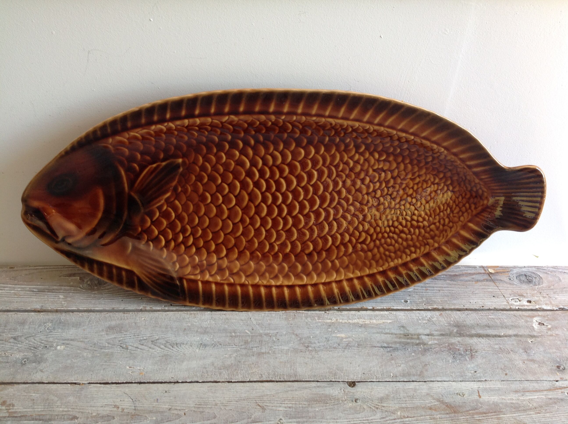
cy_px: 212
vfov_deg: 40.6
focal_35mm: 35
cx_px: 284
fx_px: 573
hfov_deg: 52.7
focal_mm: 4.28
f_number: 2.4
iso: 50
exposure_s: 1/30
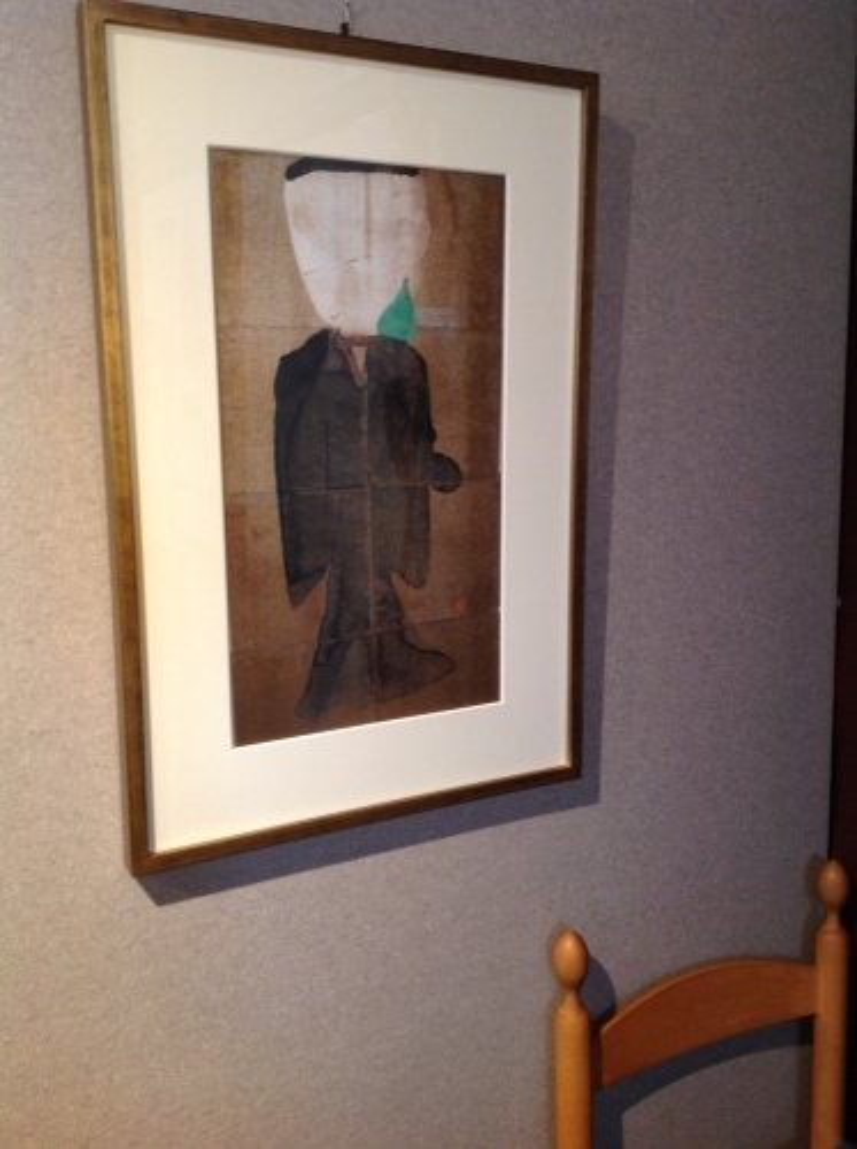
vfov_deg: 52.7
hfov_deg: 40.6
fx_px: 1159
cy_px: 574
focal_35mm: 35
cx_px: 428
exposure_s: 1/15
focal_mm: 4.28
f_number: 2.4
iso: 100
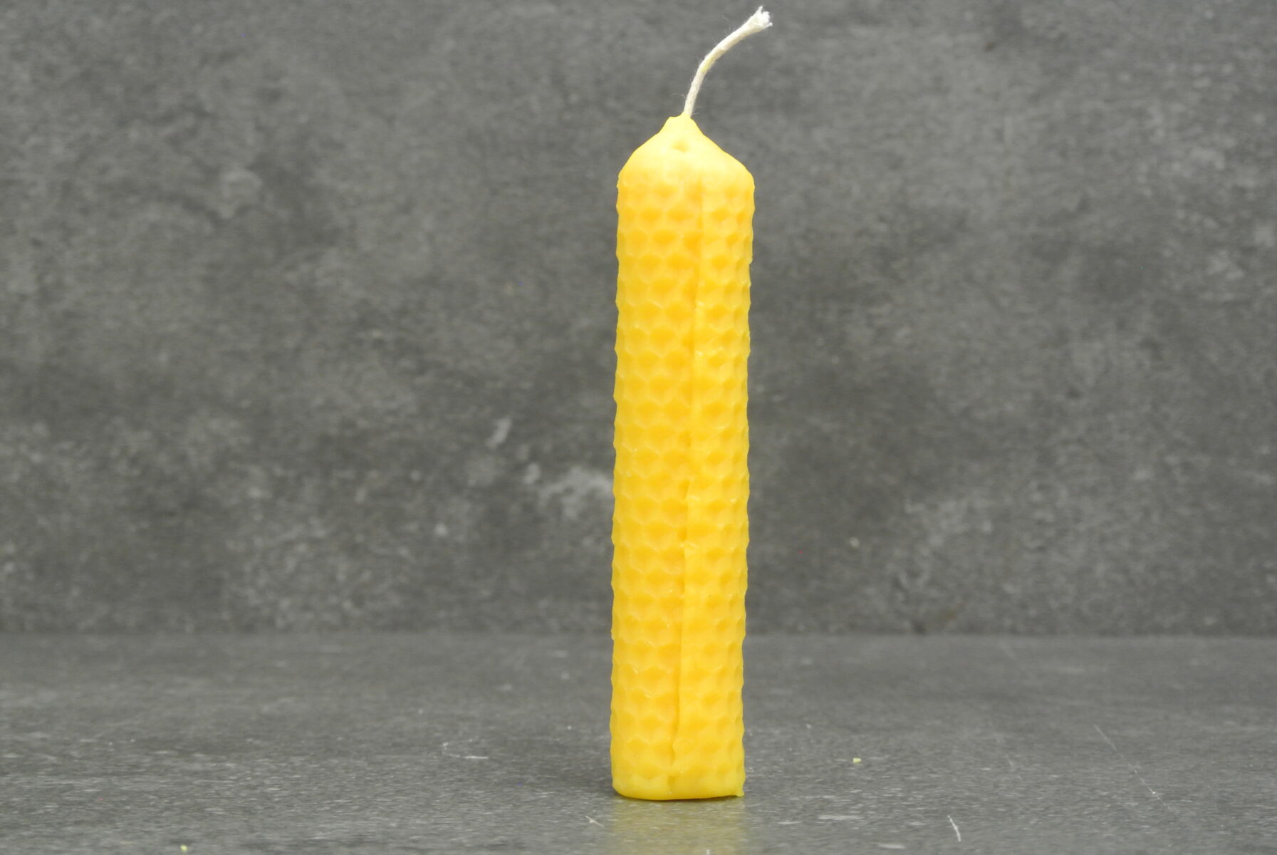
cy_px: 428
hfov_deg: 29.6
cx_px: 638
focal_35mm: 68
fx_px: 2415
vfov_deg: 20.1
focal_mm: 25.2
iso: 800
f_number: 5.3
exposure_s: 1/6
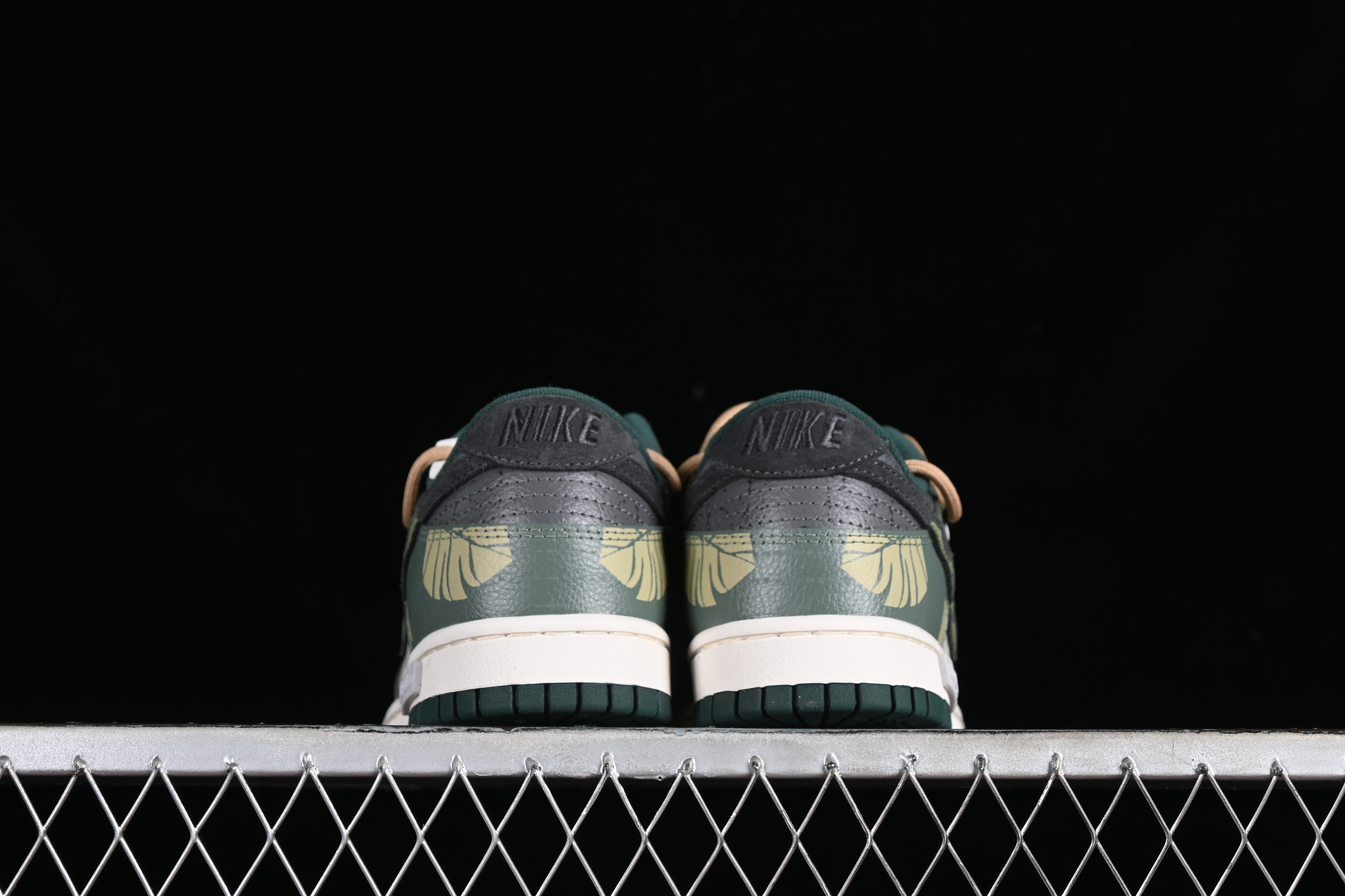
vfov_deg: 18.2
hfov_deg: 27.0
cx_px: 672
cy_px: 448
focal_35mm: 75
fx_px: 2802
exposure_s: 1/60
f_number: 6.3
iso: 160
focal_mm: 50
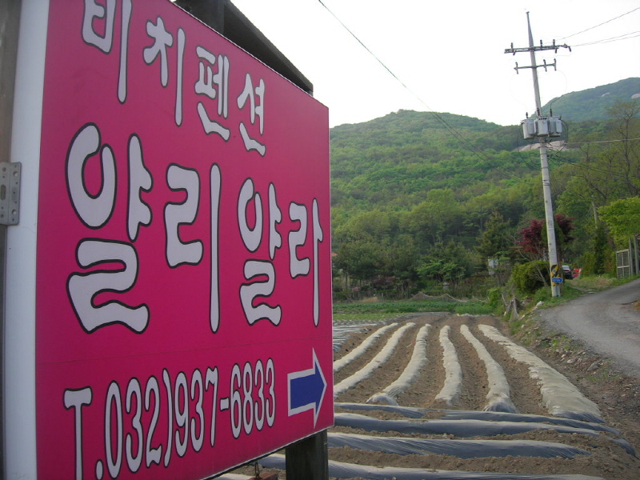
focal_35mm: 38
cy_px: 240
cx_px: 320
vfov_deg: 37.7
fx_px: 703
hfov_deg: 49.0
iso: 64
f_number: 2.8
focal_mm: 7.8
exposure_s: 1/108
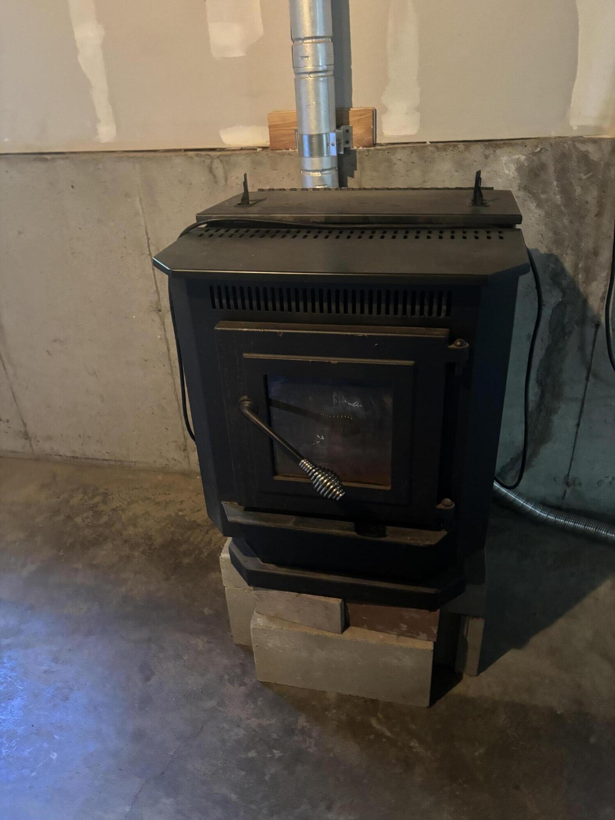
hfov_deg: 53.1
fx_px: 616
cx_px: 308
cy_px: 410
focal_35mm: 26
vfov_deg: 67.3
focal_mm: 5.96
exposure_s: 1/24
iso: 1000
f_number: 1.6
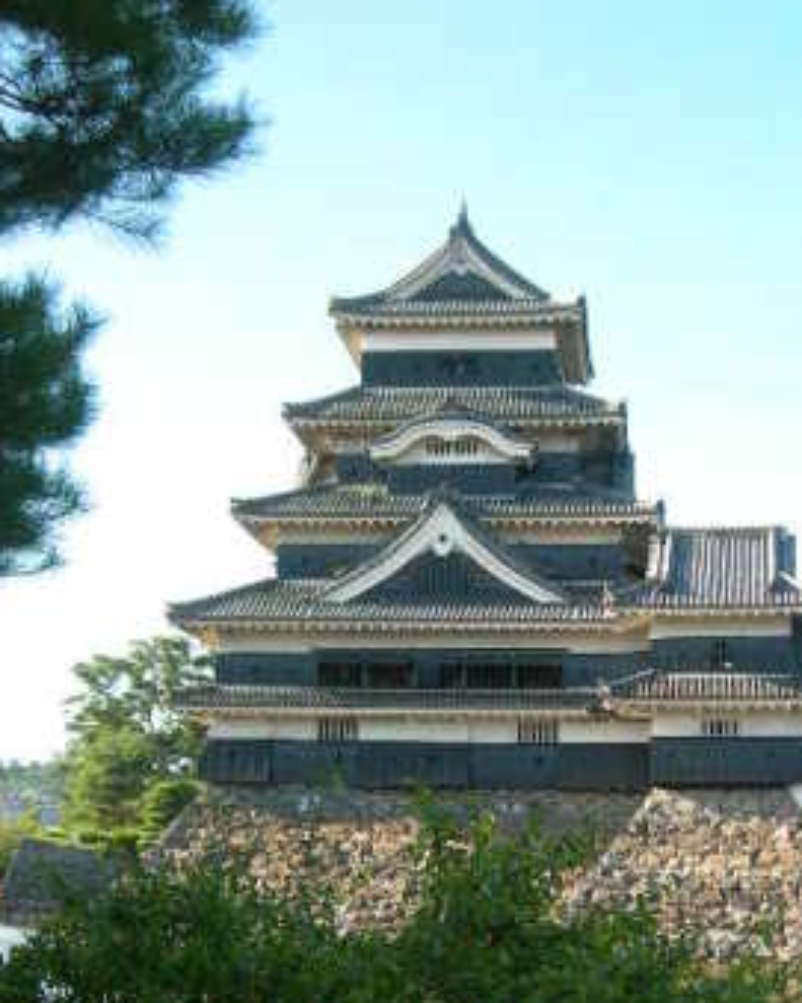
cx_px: 525
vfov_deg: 31.6
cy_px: 692
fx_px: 1751
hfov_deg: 25.7
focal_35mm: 59
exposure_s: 1/198
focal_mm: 8.5
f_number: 2.9
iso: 50
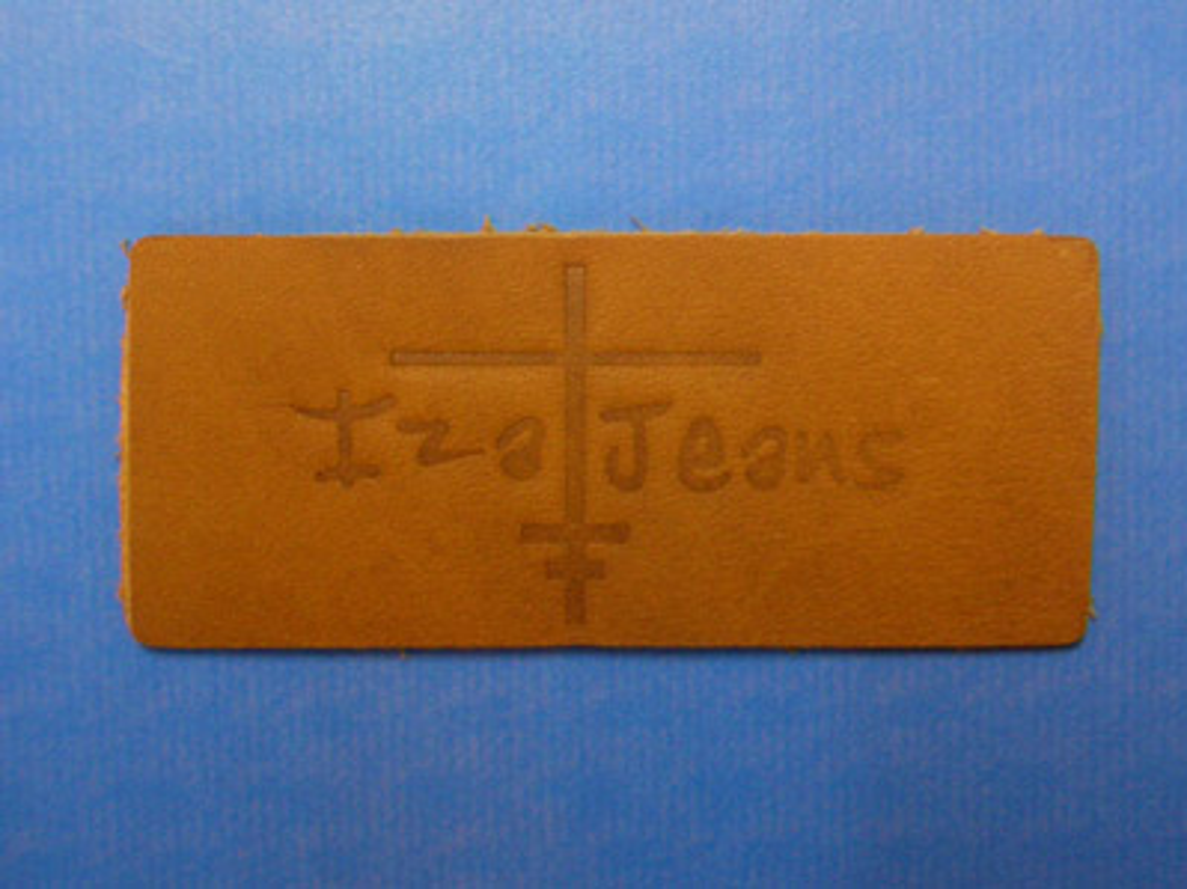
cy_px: 444
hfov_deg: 31.2
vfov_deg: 23.6
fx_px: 2125
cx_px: 594
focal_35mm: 62
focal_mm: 10.2
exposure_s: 1/25
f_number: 3.5
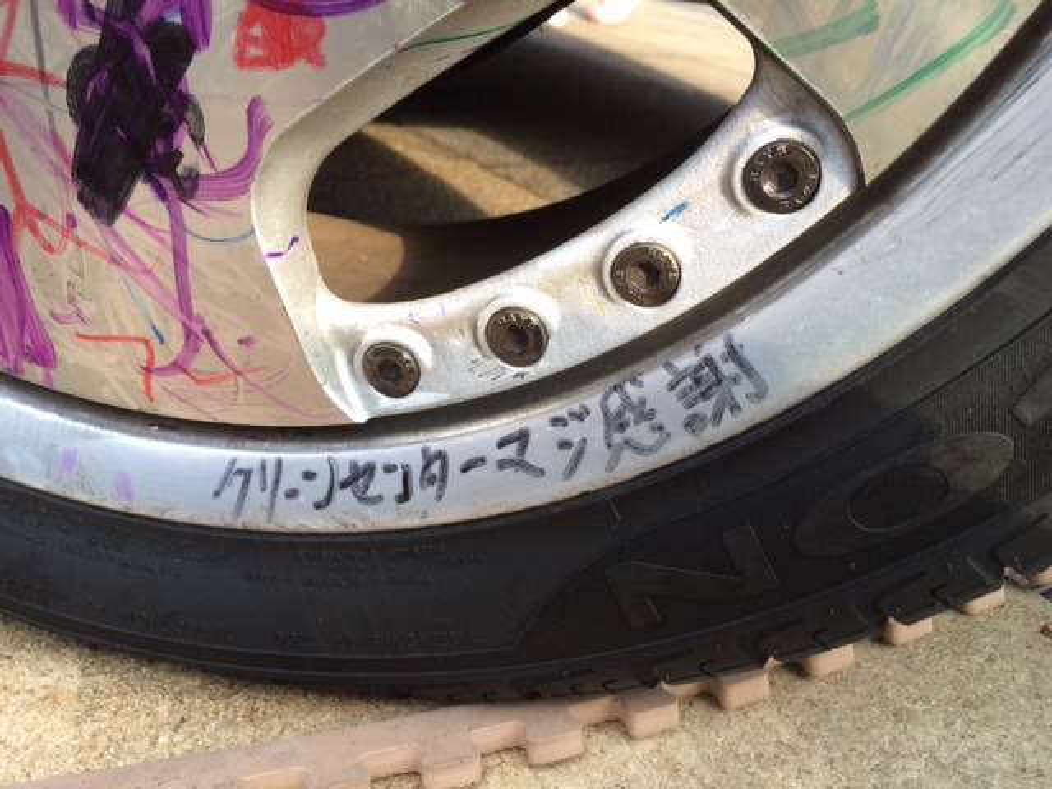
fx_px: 881
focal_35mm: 29
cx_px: 526
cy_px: 394
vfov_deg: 48.2
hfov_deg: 61.7
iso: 32
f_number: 2.2
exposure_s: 1/120
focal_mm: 4.15
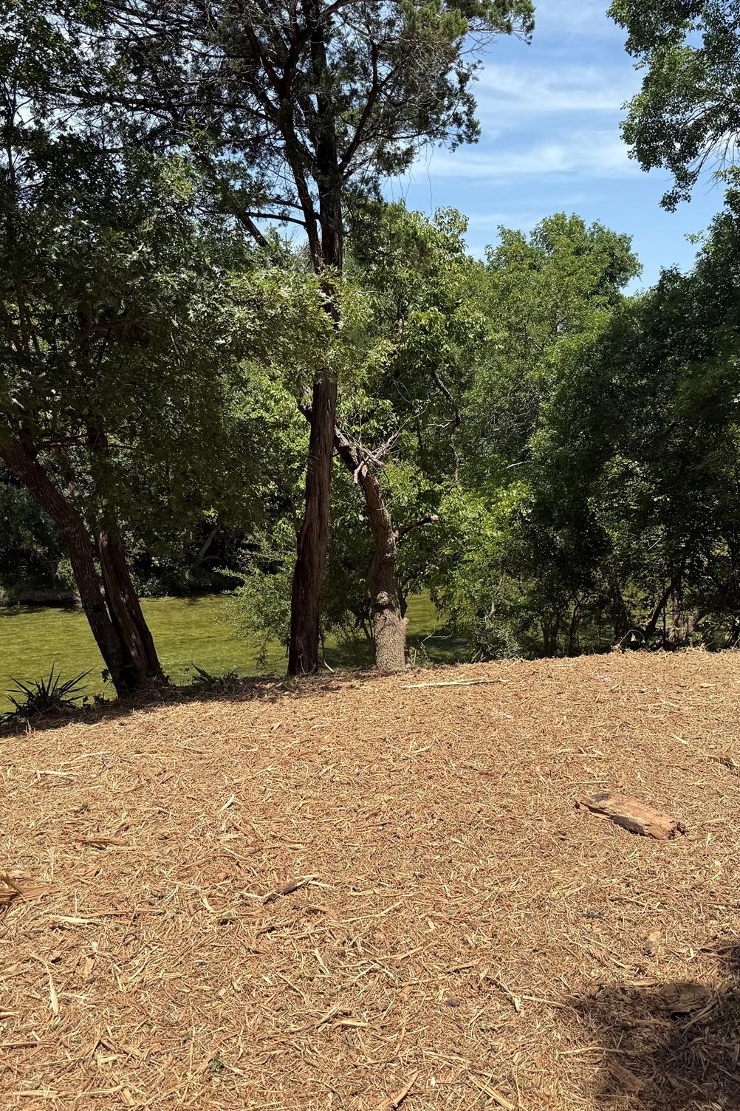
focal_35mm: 34
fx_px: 1049
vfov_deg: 55.8
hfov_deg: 38.8
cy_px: 548
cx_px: 325
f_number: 1.78
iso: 80
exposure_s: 1/3425
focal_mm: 6.76
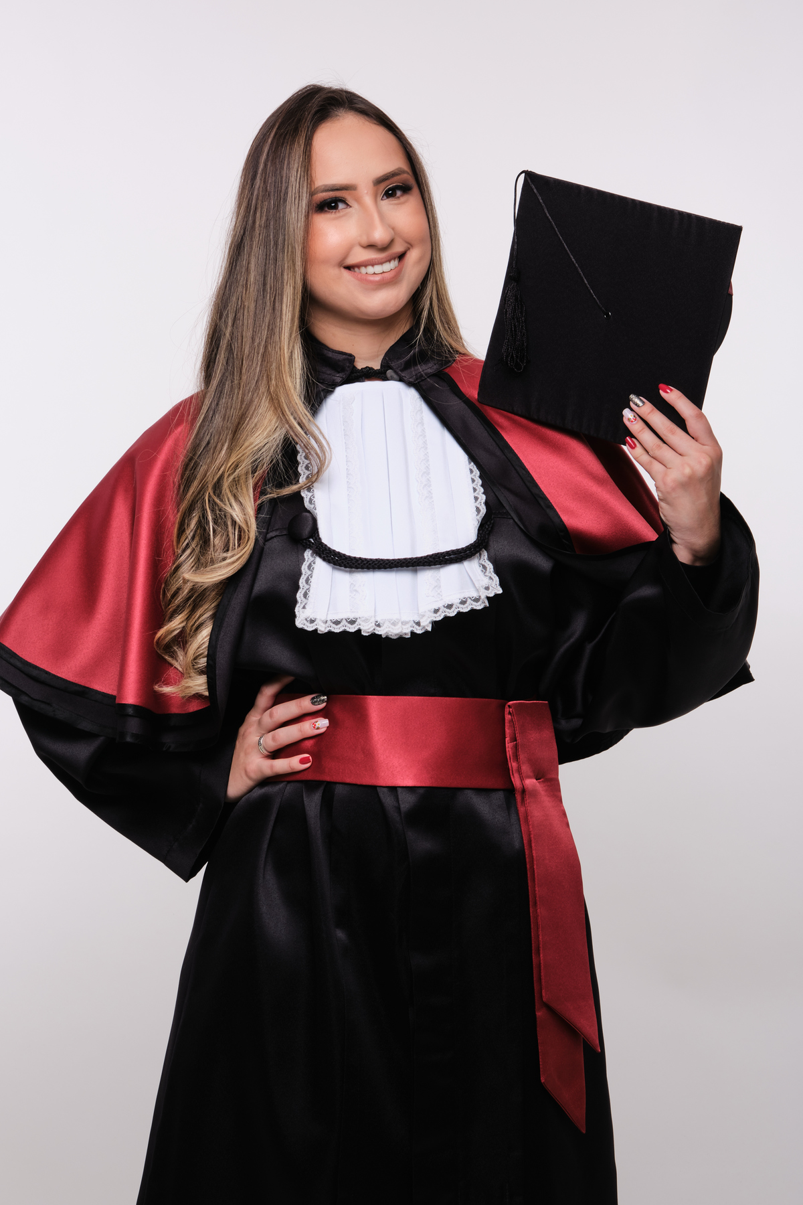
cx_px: 402
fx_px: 2743
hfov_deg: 16.7
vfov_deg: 24.8
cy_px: 602
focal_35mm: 82
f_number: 11
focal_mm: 54.5
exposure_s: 1/200
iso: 160
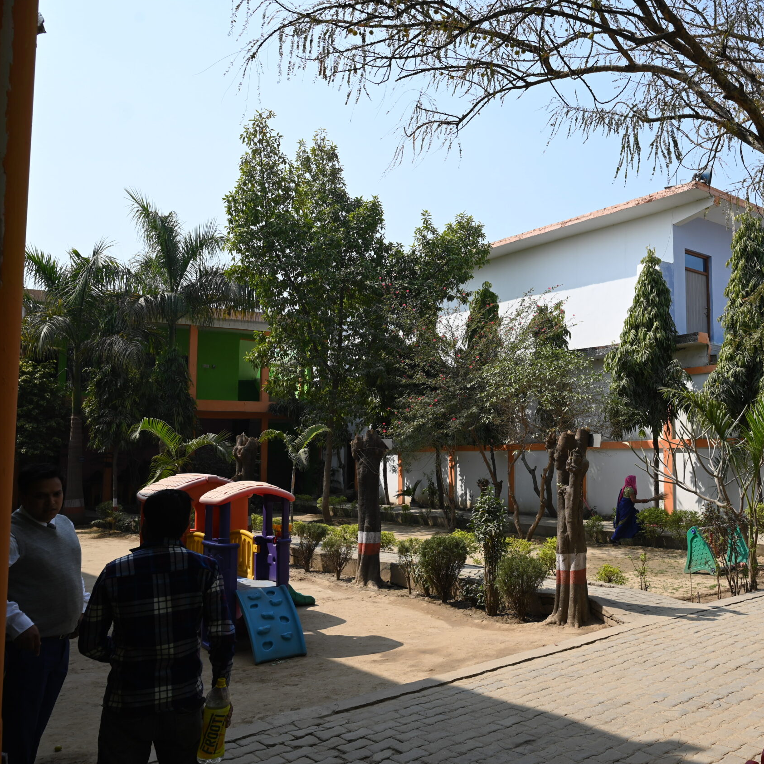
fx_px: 774
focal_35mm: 31
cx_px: 562
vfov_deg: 52.5
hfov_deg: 50.6
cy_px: 385
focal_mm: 24
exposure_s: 1/250
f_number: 8
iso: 100
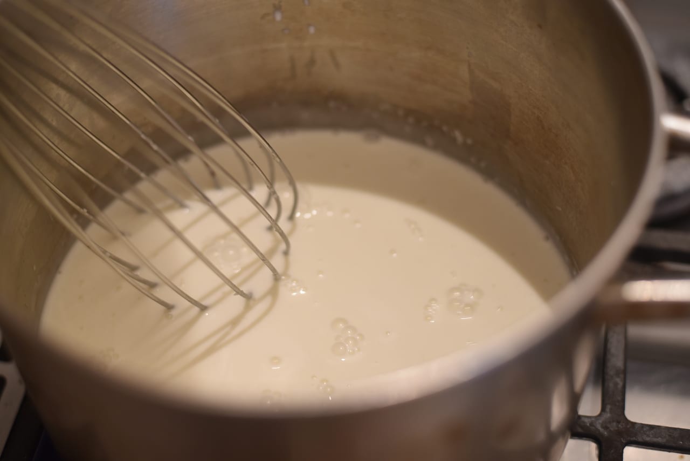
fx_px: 958
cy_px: 230
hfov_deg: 39.6
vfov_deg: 27.0
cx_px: 345
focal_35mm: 50
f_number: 2.5
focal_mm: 50
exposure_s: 1/60
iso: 800
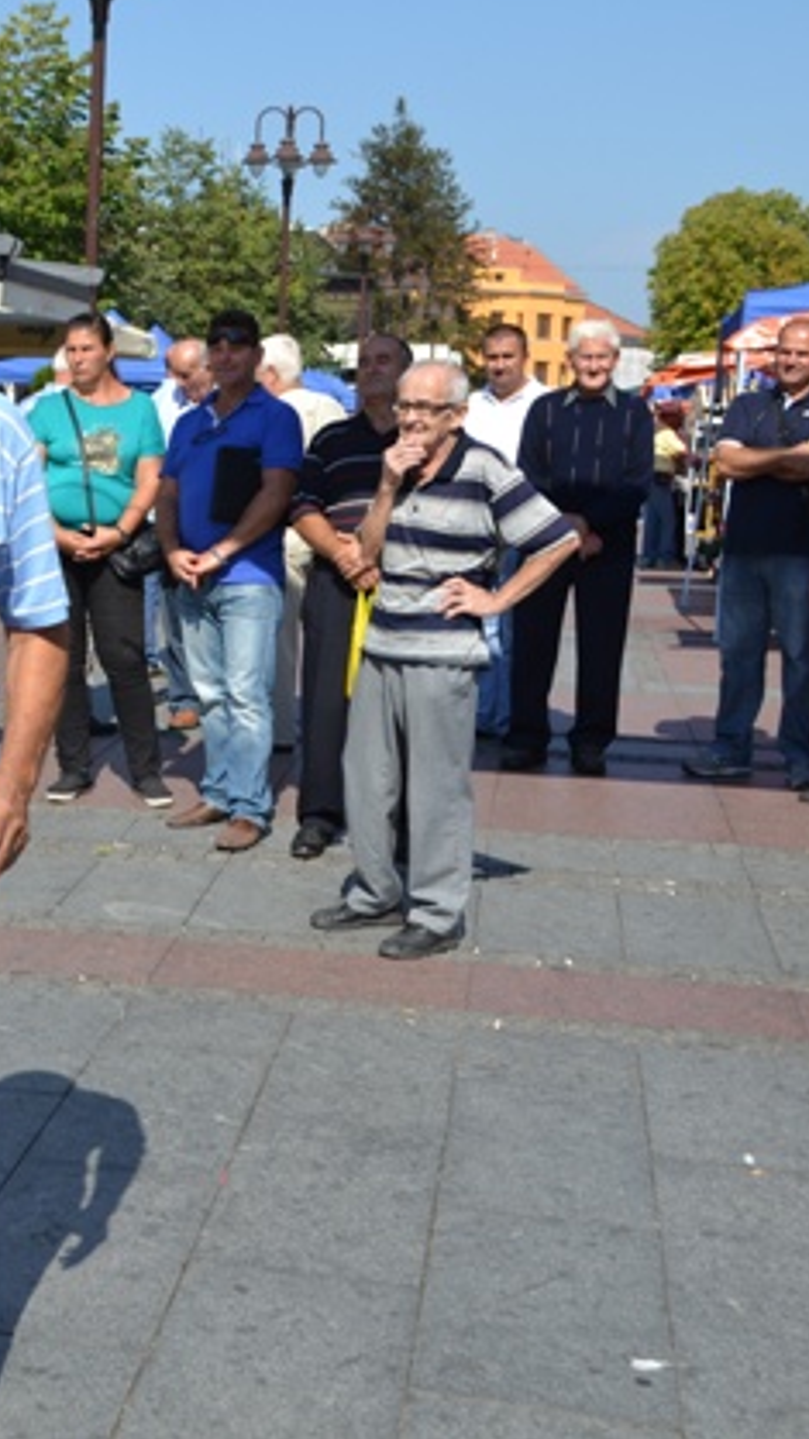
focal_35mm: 53
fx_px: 2022
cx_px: -151
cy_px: 707
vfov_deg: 39.2
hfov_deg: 21.1
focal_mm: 22
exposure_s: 1/250
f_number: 8
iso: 100
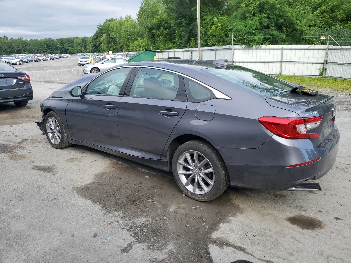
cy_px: 132
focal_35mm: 26
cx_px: 176
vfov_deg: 53.1
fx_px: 264
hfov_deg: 67.3
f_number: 1.5
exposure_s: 1/909
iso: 50
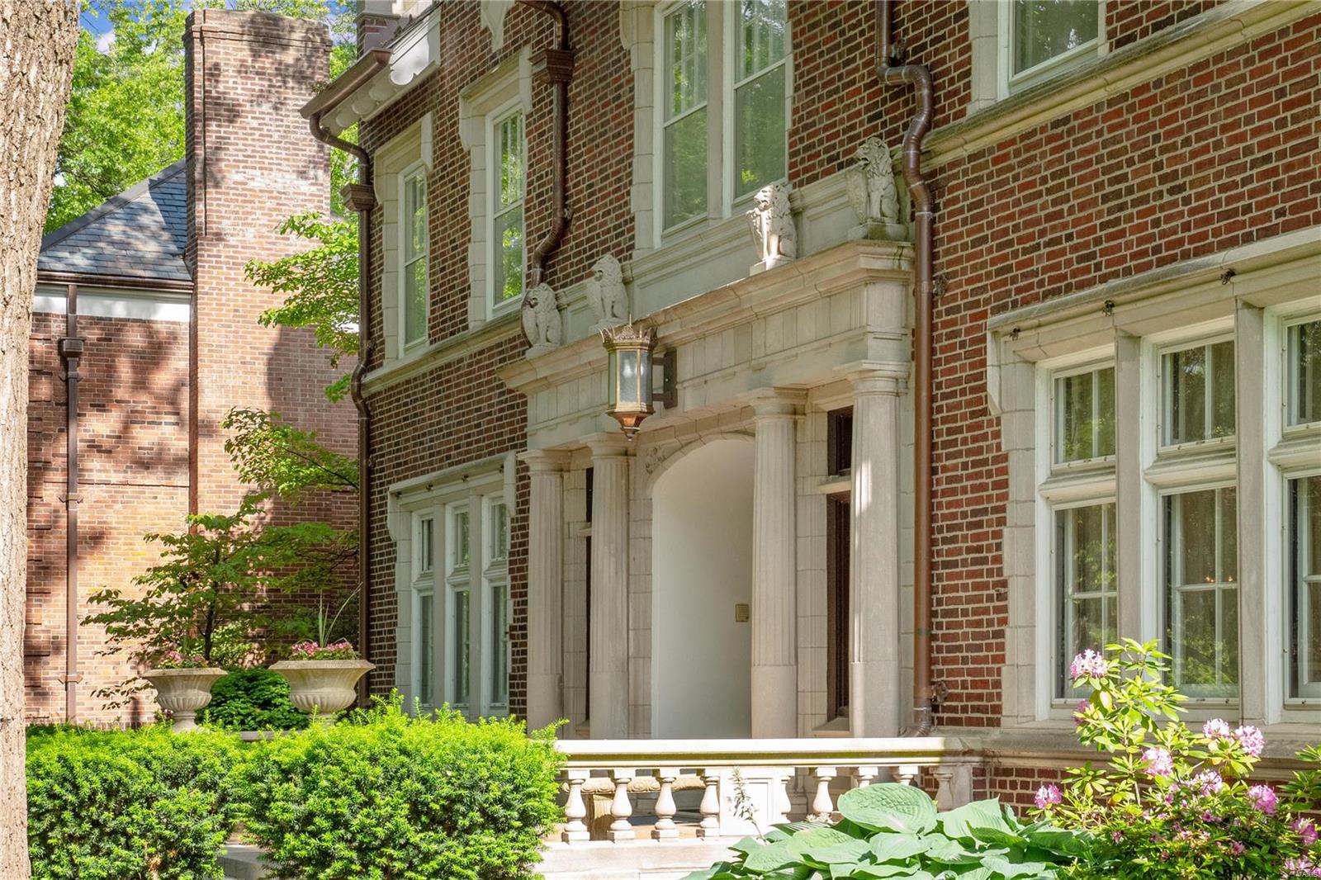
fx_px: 2421
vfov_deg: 20.6
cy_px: 440
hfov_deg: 30.5
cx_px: 660
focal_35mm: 66
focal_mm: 33
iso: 400
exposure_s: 1/200
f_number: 8
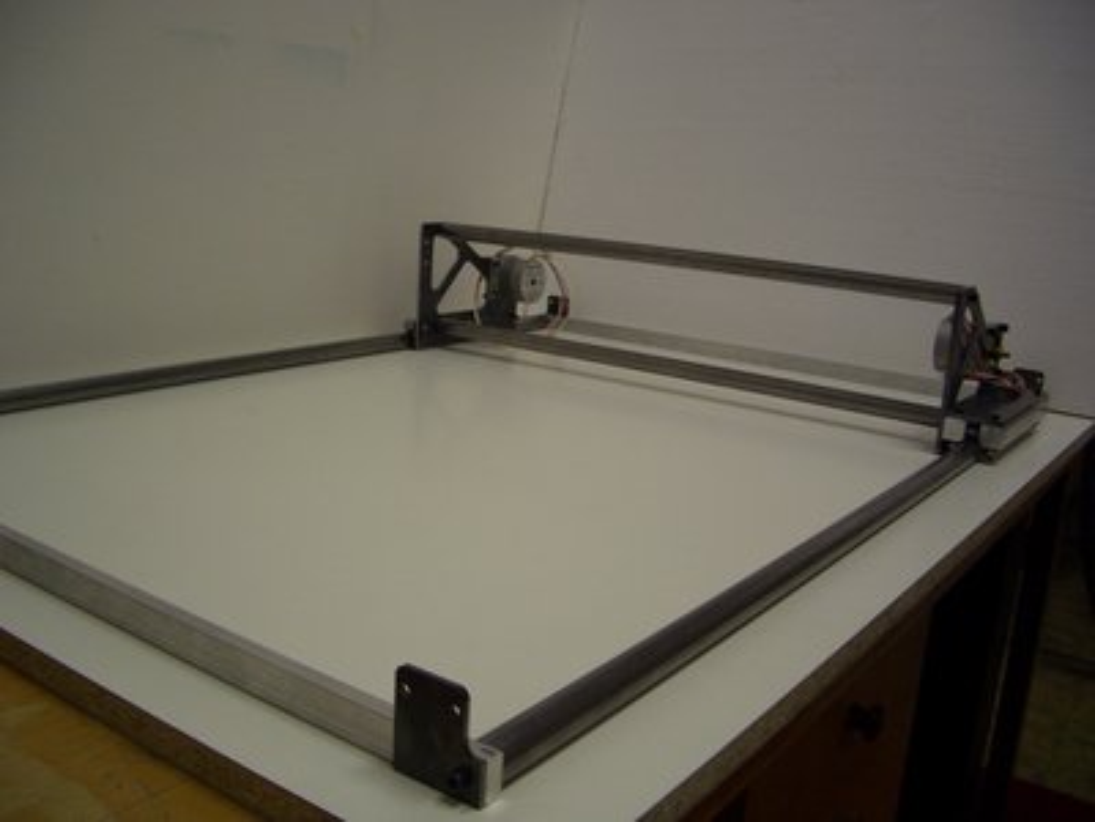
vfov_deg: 40.7
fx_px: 1107
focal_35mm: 35
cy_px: 411
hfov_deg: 52.6
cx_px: 548
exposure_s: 1/30
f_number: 2.6
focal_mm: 5.8
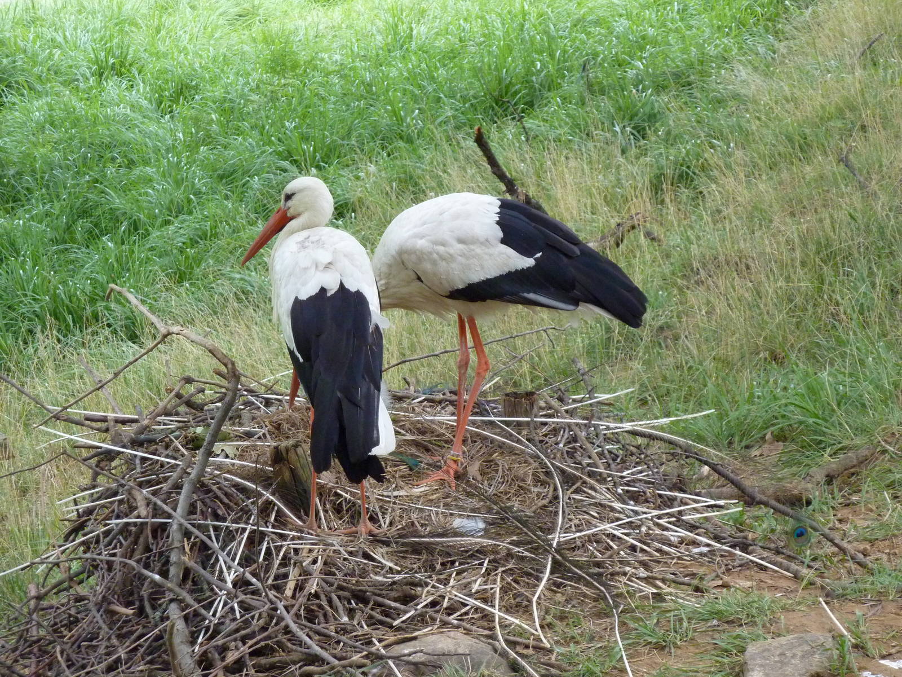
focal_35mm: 147
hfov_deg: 13.4
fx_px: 3830
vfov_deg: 10.1
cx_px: 451
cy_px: 338
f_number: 4.5
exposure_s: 1/125
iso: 400
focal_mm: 24.1
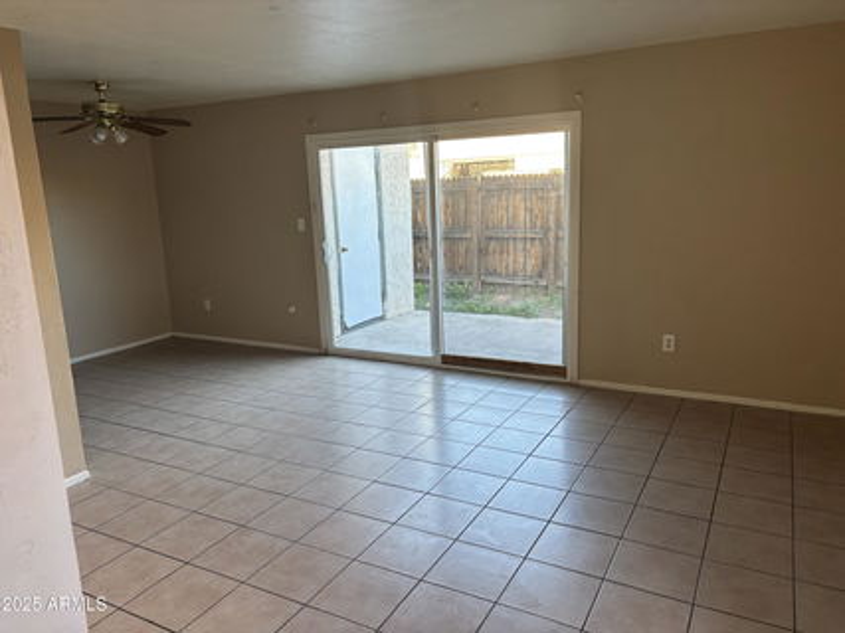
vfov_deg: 53.0
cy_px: 316
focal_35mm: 26
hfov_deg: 67.3
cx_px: 422
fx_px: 634
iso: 125
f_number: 1.6
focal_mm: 5.96
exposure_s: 1/121
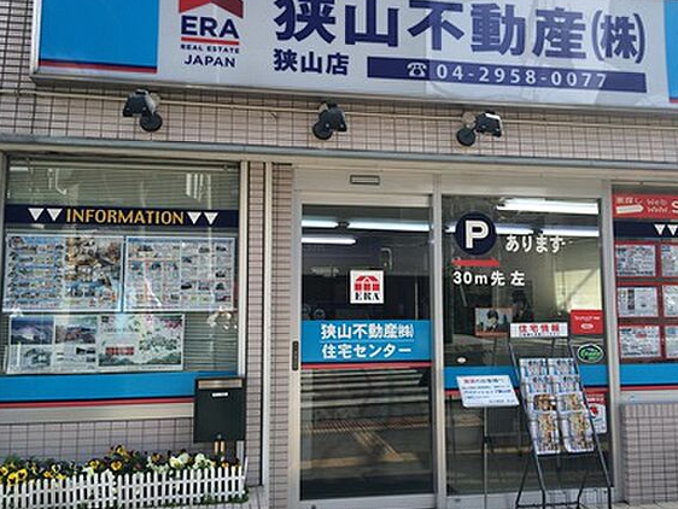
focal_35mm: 33
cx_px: 345
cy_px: 238
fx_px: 647
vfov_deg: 43.0
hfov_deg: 55.3
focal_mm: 4.15
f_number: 2.2
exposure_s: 1/695
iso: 32
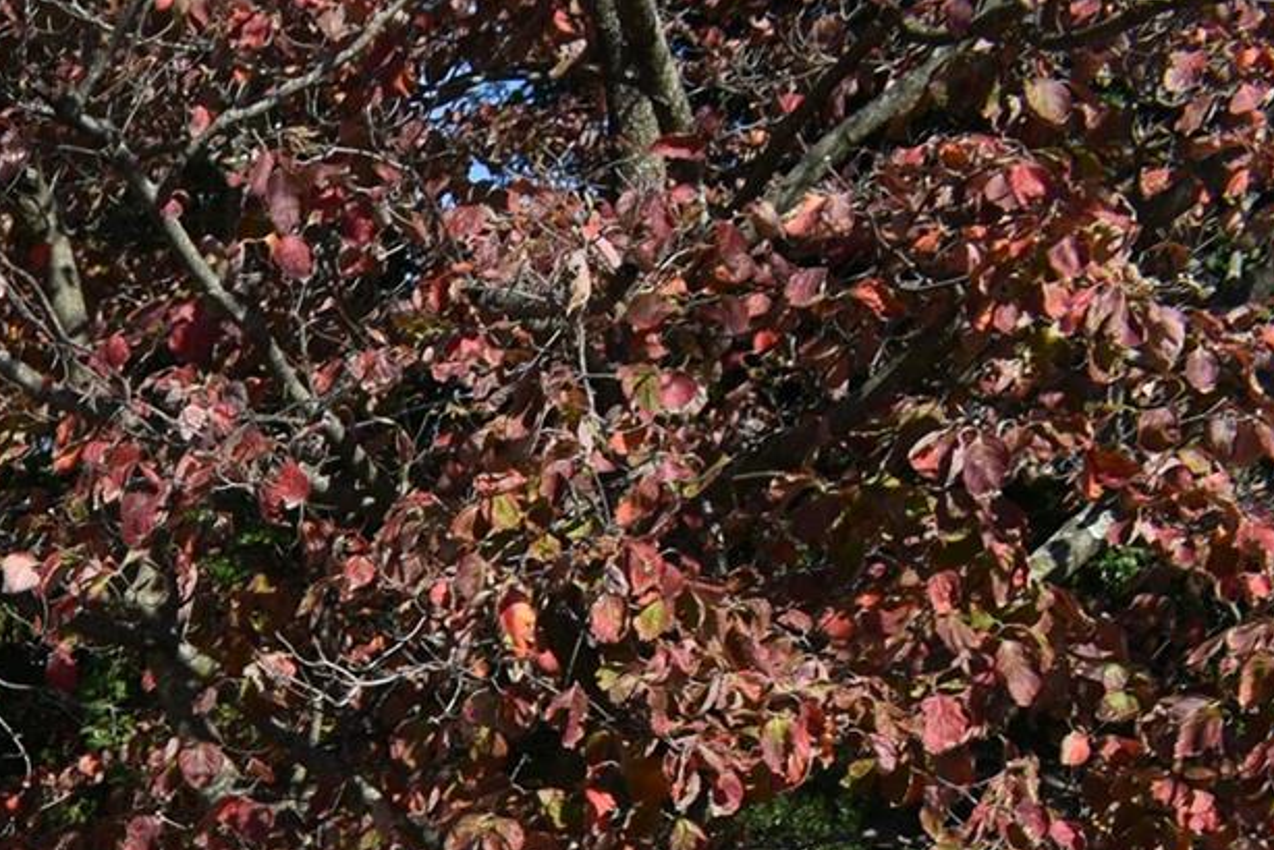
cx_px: -456
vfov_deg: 13.9
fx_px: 3186
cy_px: 1394
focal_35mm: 90
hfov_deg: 20.4
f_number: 8
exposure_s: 1/250
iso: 100
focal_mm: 18
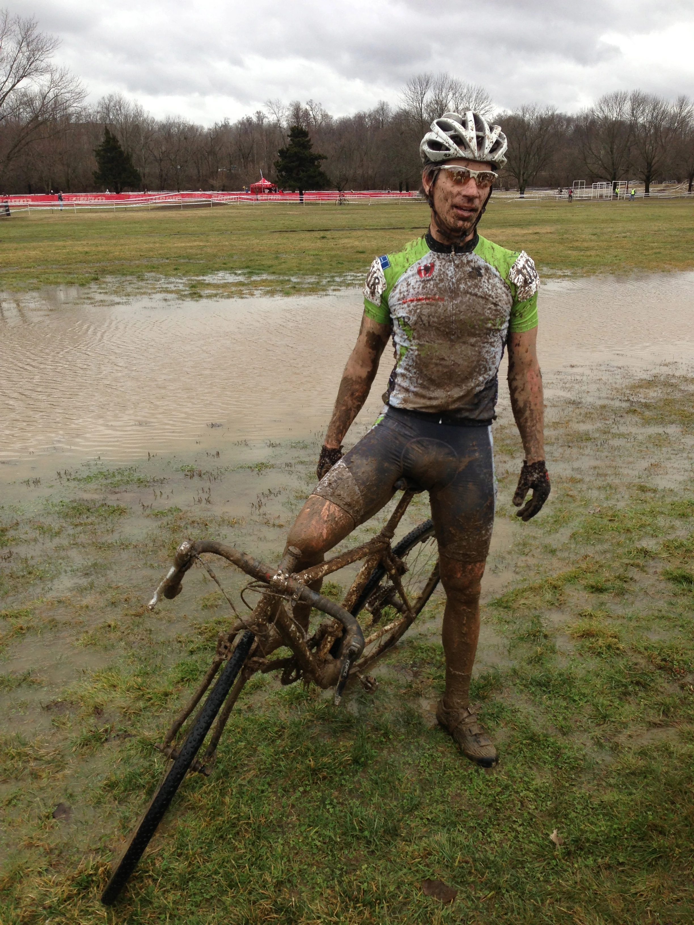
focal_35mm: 33
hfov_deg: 42.9
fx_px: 882
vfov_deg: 55.4
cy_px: 462
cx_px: 347
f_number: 2.4
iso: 50
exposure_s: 1/437
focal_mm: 4.13
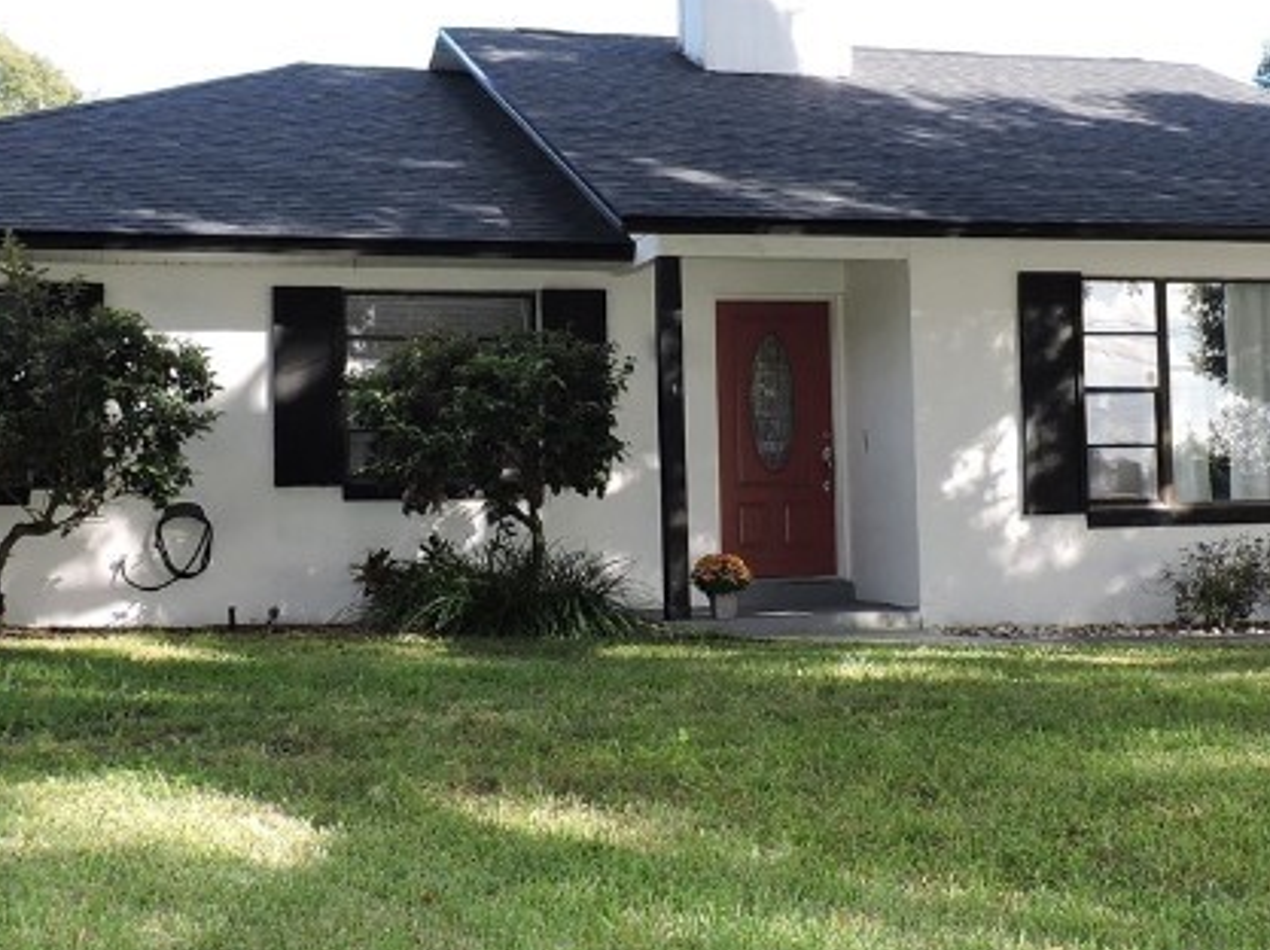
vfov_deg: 24.8
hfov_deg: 32.7
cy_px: 405
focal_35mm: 59
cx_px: 740
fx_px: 2163
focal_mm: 4.3
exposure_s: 1/400
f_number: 3
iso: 160
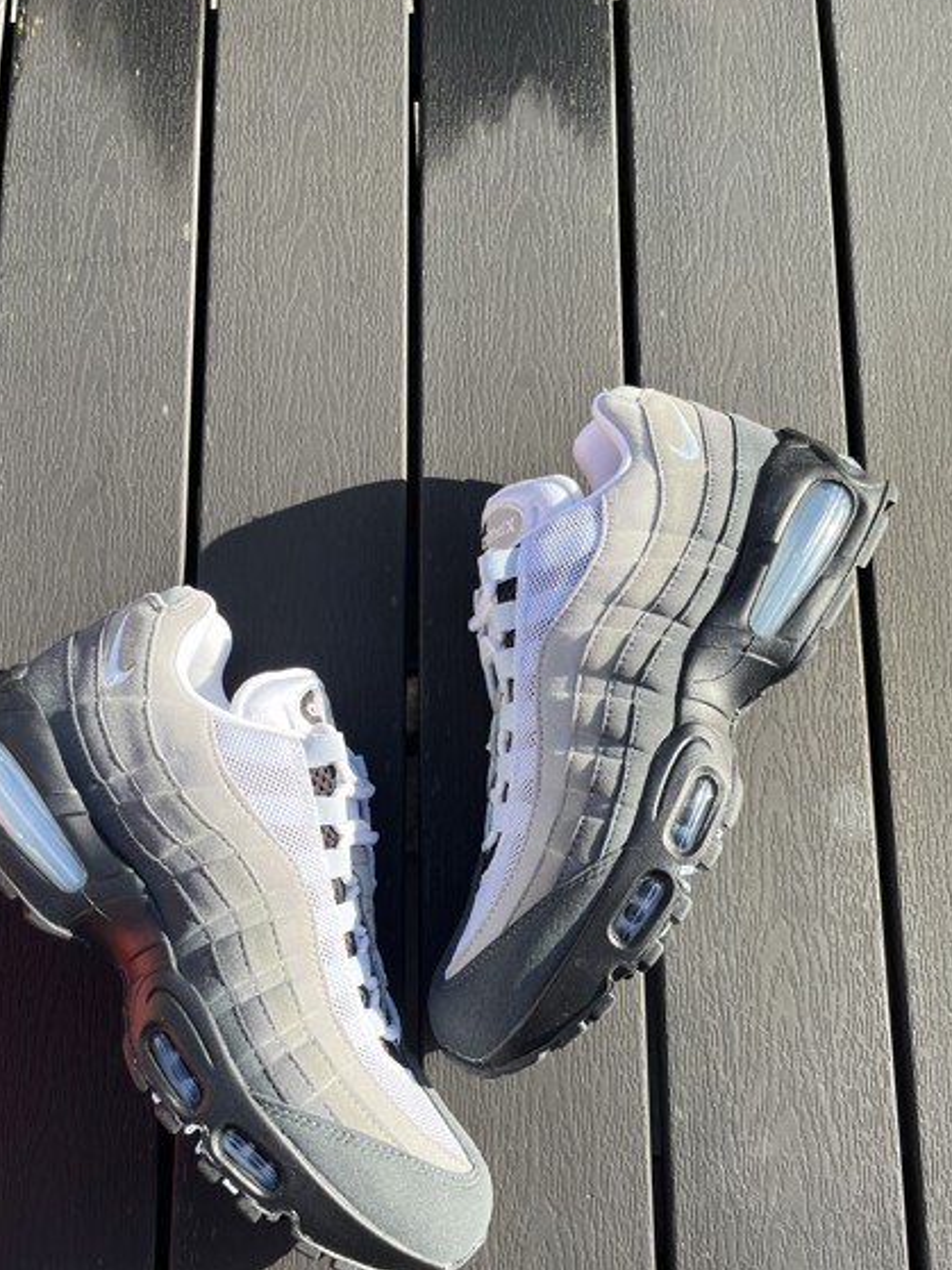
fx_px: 1137
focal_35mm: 31
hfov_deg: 45.3
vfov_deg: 58.1
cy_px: 721
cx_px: 418
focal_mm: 5.1
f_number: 1.6
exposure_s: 1/1018
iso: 50
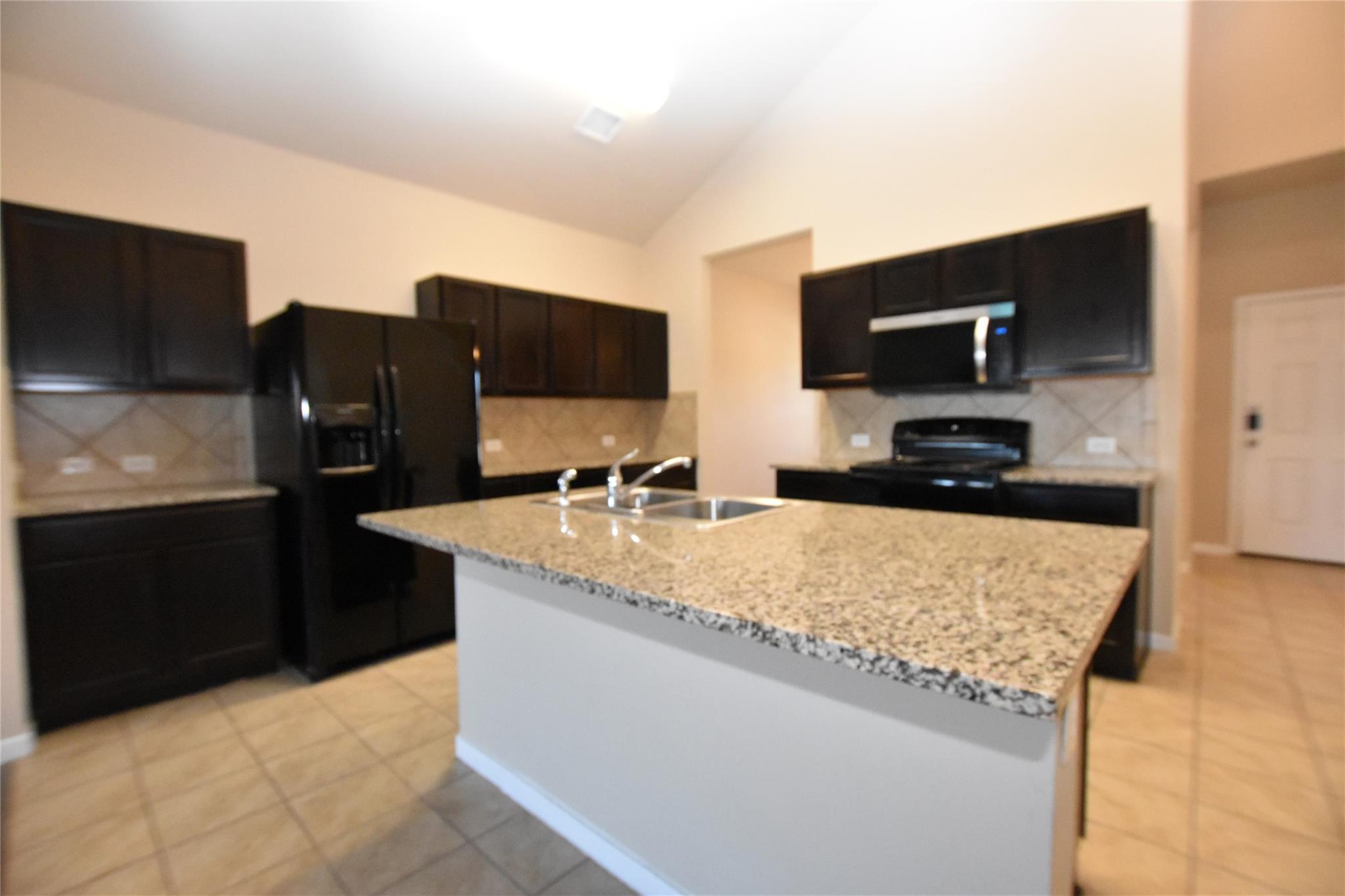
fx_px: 560
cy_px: 448
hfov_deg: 100.4
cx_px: 672
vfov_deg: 77.3
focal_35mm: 15
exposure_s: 1/200
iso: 5000
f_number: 5.6
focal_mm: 10
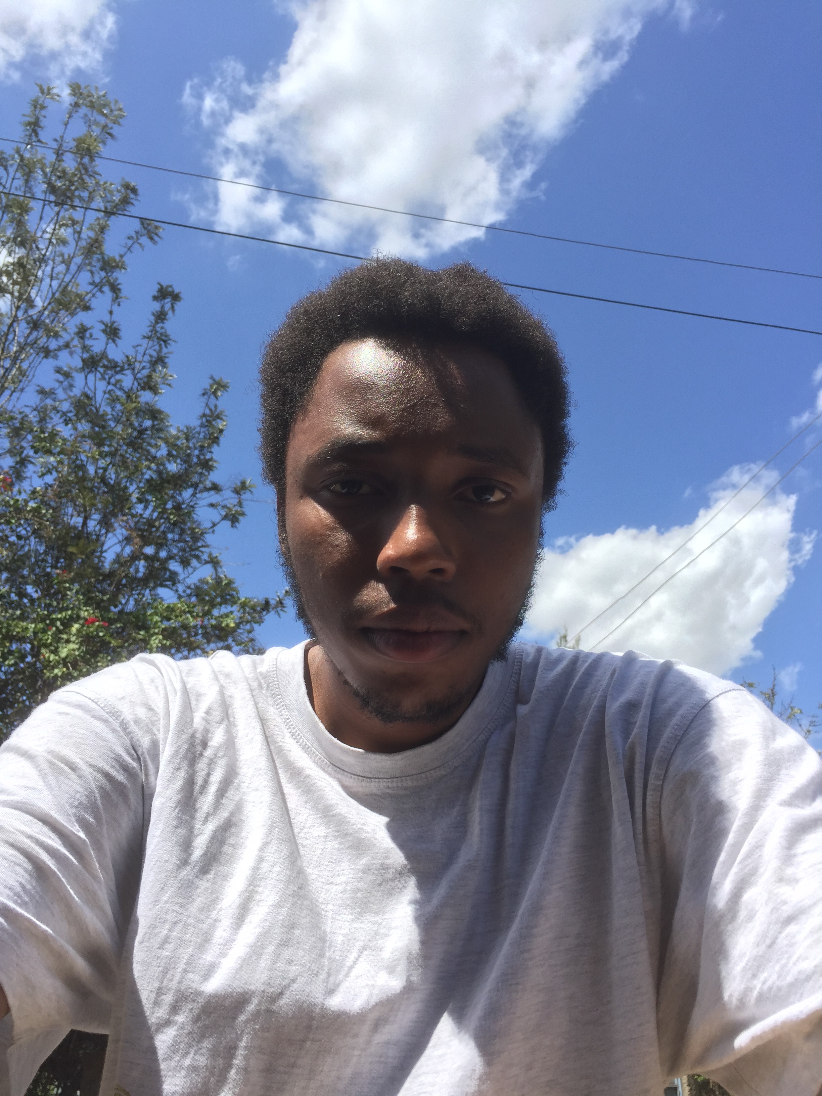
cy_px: 548
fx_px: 918
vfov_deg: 61.7
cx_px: 411
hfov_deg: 48.2
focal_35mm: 29
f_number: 2.2
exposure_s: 1/1464
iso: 32
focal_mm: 4.15
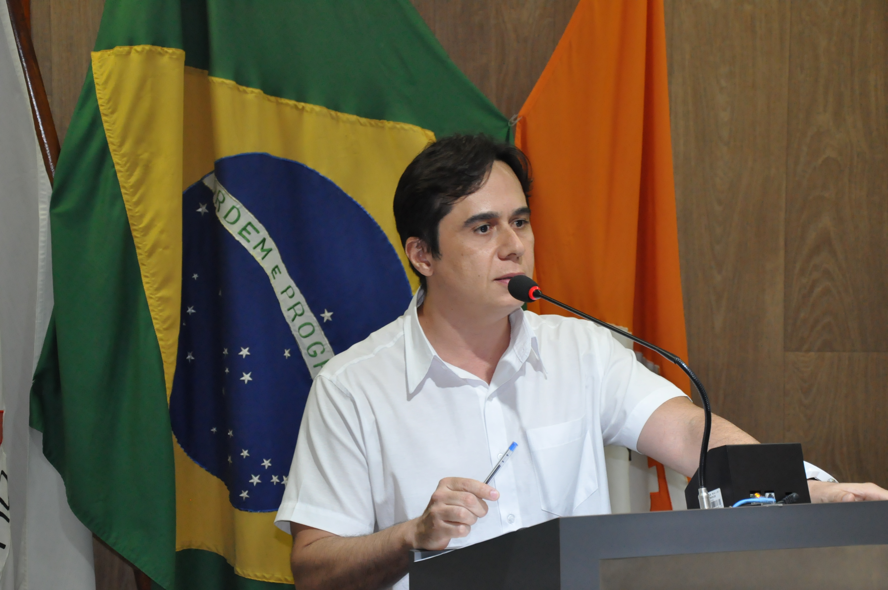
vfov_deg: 15.7
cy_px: 295
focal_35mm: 87
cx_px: 444
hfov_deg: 23.4
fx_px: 2143
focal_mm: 58
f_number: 5
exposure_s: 1/160
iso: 2000
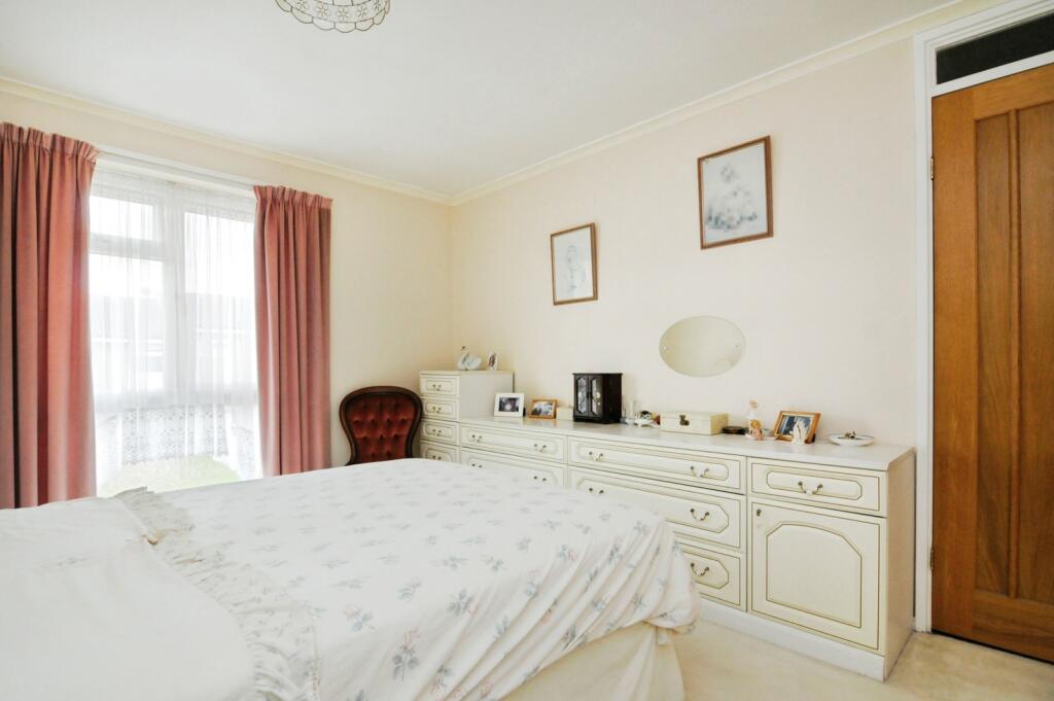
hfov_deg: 95.0
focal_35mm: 16
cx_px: 527
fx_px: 483
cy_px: 350
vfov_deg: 72.0
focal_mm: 11
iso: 1000
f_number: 6.3
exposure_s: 1/60
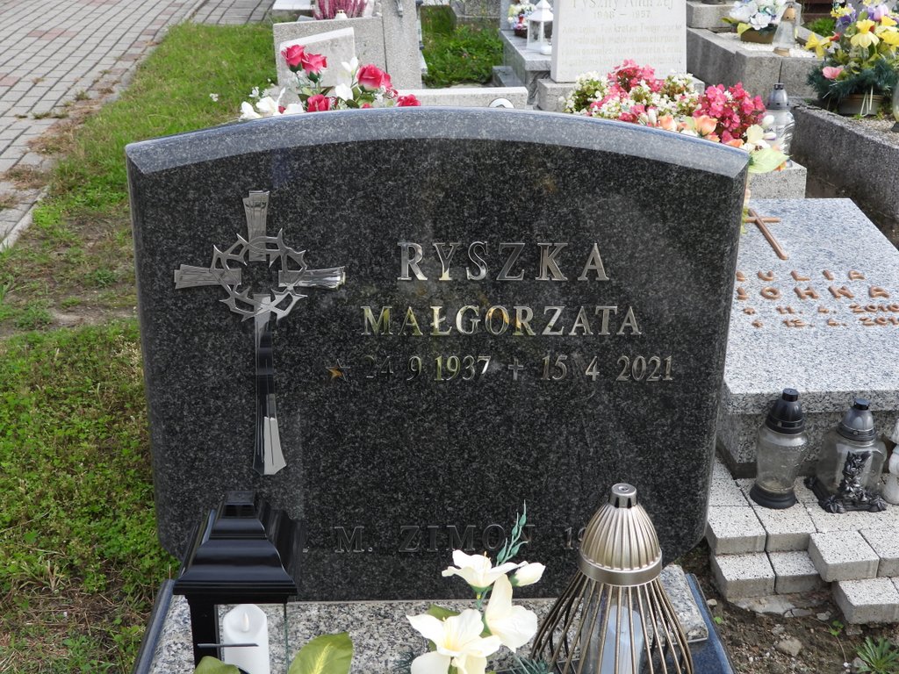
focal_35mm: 44
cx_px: 450
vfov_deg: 32.9
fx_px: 1143
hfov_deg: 42.9
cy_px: 337
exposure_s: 1/400
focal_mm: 7.9
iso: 100
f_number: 3.2
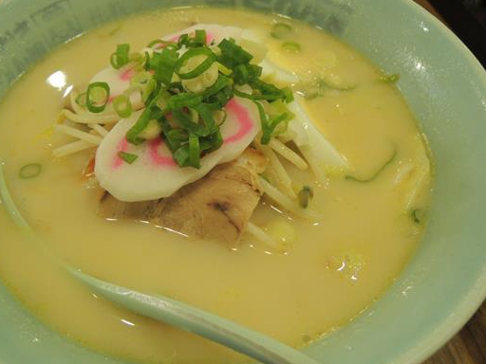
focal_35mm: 30
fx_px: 421
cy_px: 180
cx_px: 203
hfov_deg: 59.6
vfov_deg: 46.8
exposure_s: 1/30
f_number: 2.8
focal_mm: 4.3
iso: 320
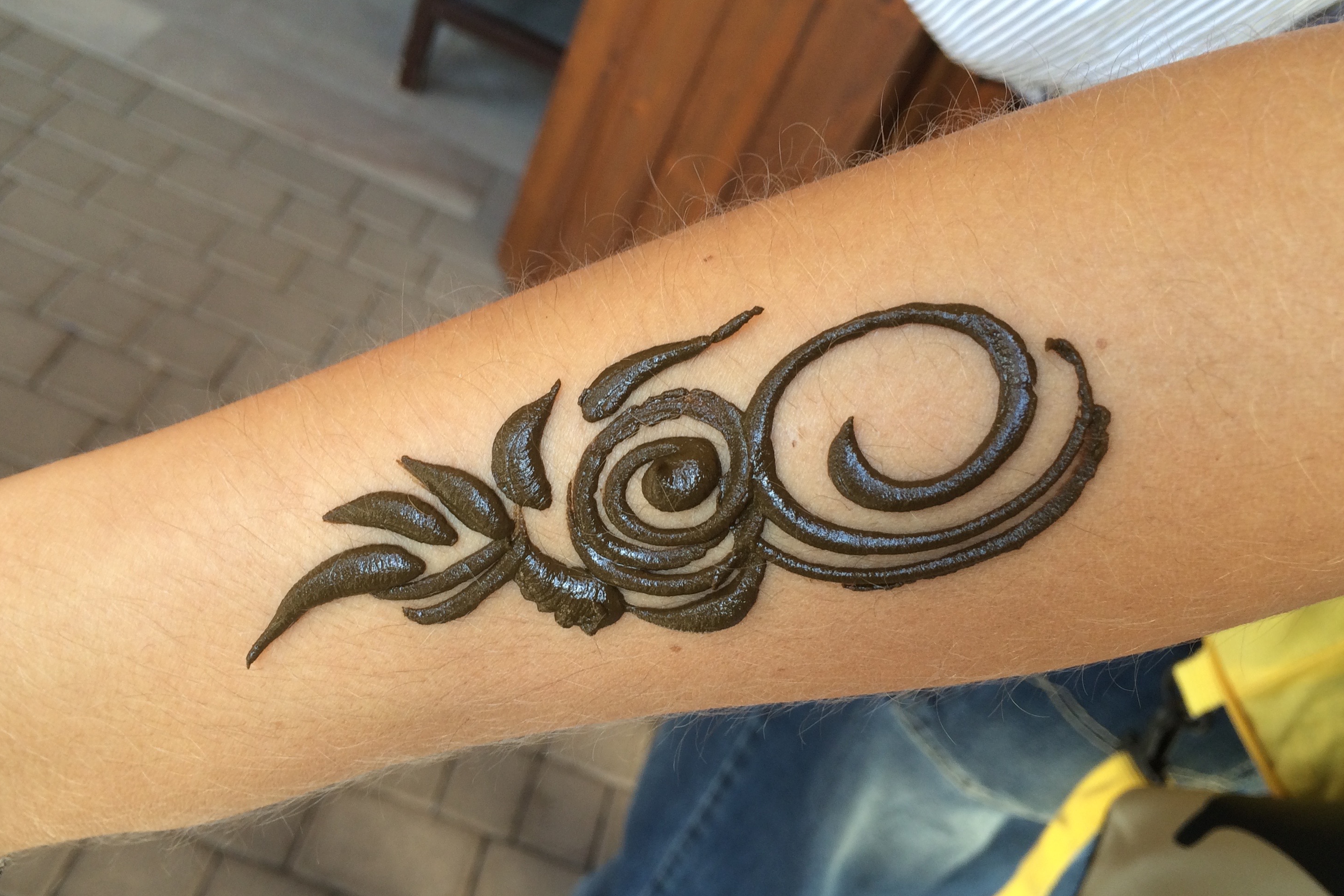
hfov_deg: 55.7
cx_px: 607
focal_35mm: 34
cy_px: 496
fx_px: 1269
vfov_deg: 38.8
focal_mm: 4.15
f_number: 2.2
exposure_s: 1/60
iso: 40
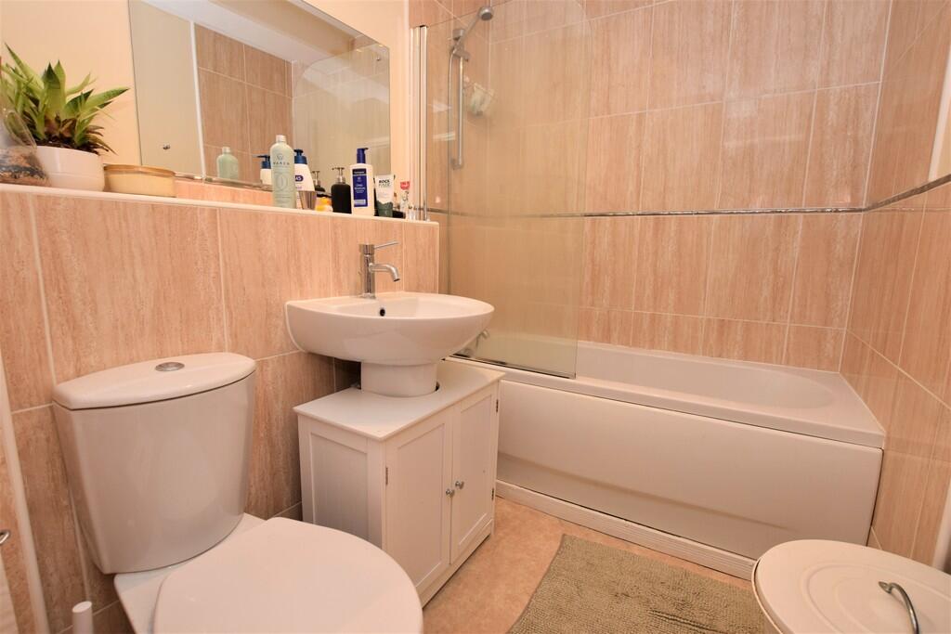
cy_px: 317
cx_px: 476
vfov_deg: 72.1
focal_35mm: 16
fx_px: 436
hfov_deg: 95.0
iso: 500
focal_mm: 11
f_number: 7.1
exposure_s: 1/60
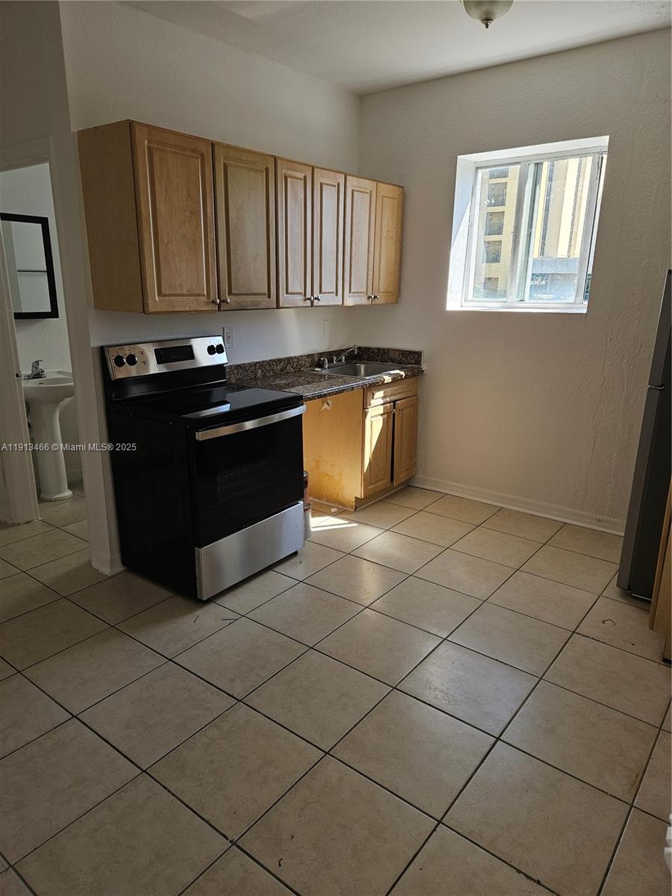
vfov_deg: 73.9
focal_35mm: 23
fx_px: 595
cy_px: 448
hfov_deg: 58.9
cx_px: 336
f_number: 1.8
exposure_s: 1/221
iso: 40
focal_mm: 5.4
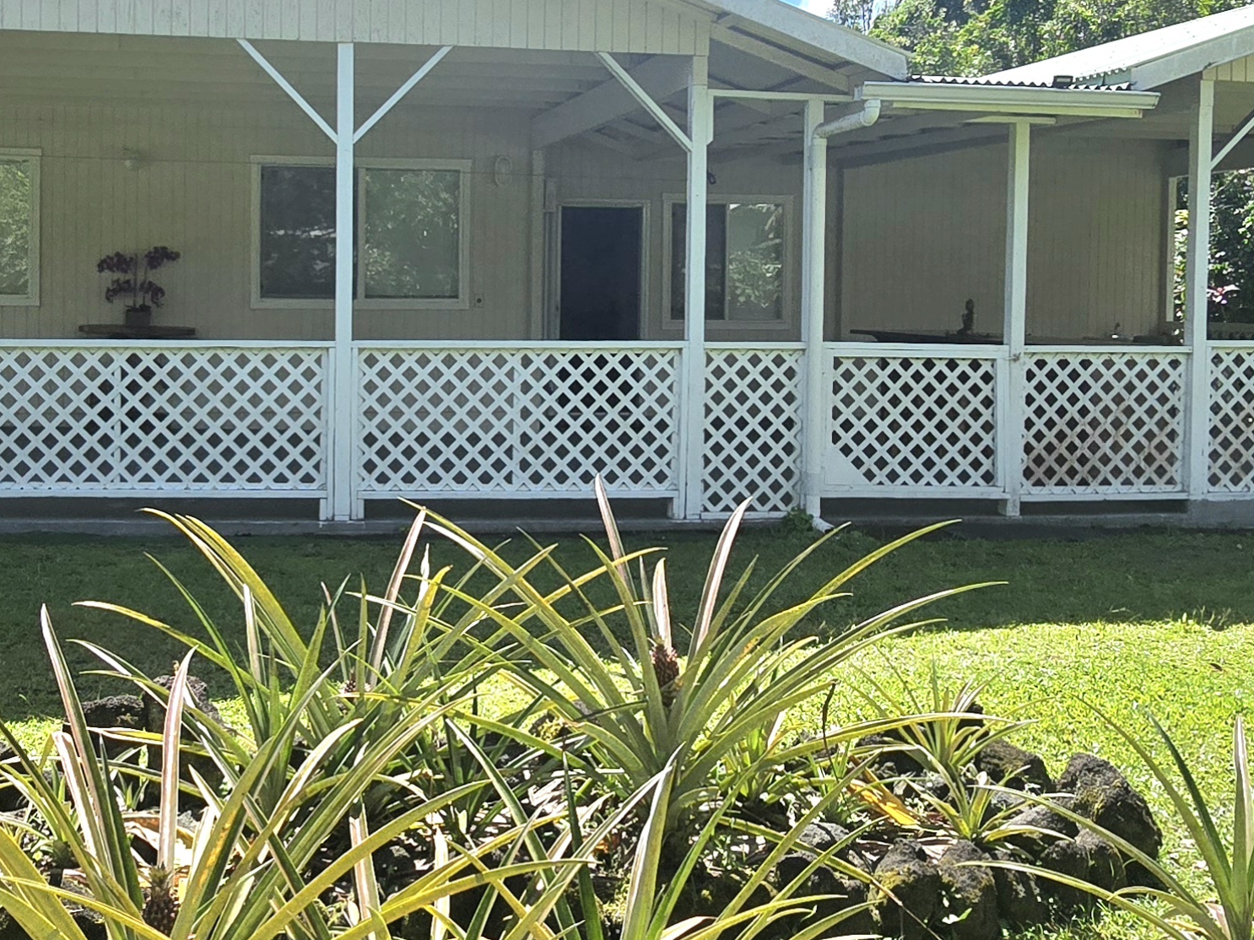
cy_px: 330
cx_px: 432
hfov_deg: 51.8
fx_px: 1268
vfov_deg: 40.3
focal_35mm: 35
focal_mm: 2.2
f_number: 2.2
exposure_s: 1/2500
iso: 50
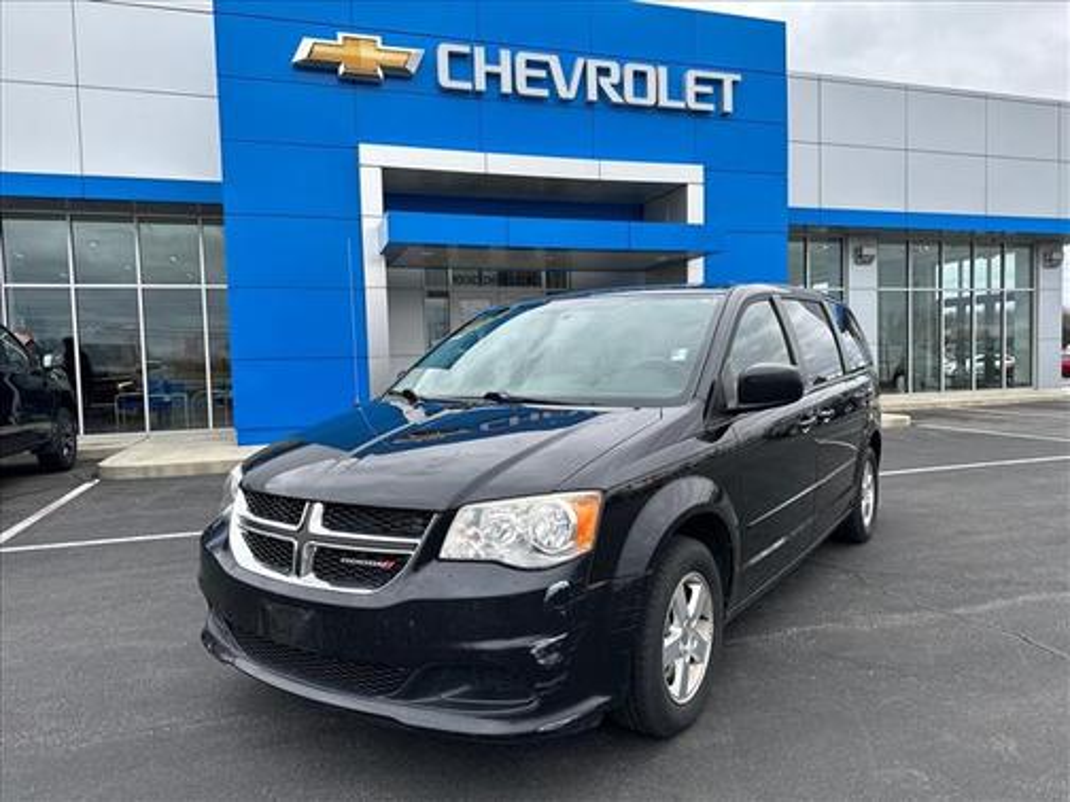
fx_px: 742
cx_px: 535
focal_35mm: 24
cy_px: 401
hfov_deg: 71.6
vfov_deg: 56.8
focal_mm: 6.86
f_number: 1.78
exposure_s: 1/1083
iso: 80
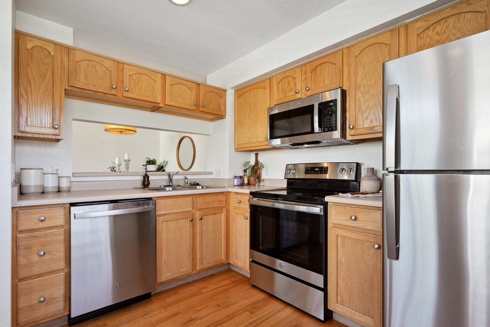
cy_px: 170
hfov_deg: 93.1
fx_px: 231
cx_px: 224
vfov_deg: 70.4
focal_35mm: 17
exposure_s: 1/15
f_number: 11
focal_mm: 14
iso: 400
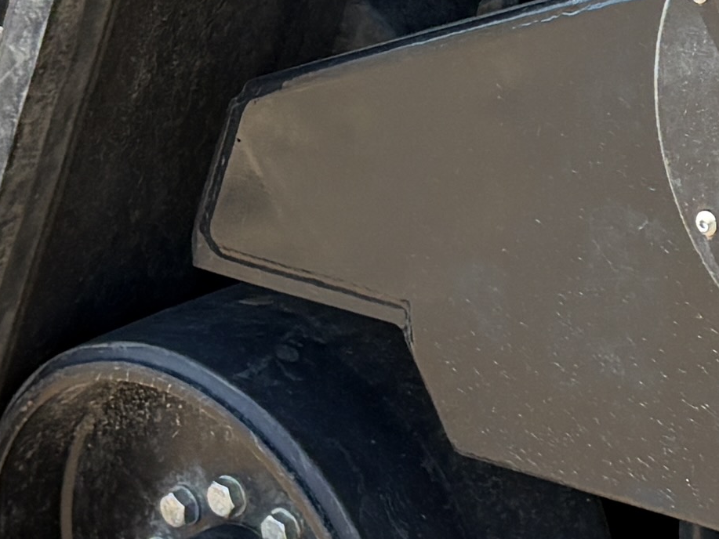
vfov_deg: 9.1
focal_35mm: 162
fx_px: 3365
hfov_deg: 11.4
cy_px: 128
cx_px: 1275
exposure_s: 1/801
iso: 64
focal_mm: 5.96
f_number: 1.6
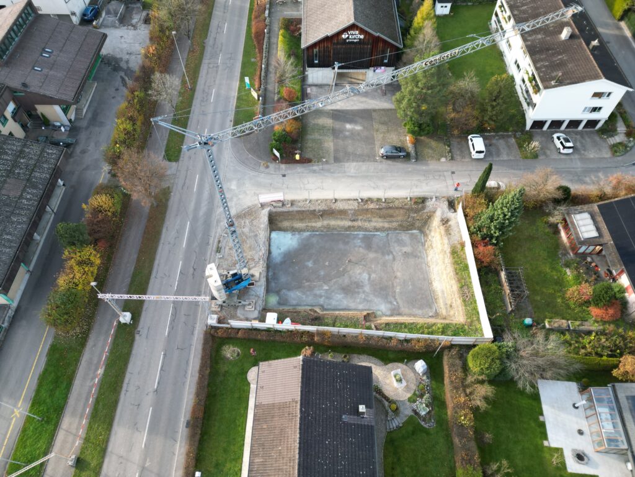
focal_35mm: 24
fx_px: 440
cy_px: 238
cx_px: 318
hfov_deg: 71.6
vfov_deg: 56.8
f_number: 1.7
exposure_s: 1/400
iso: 140
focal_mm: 6.72
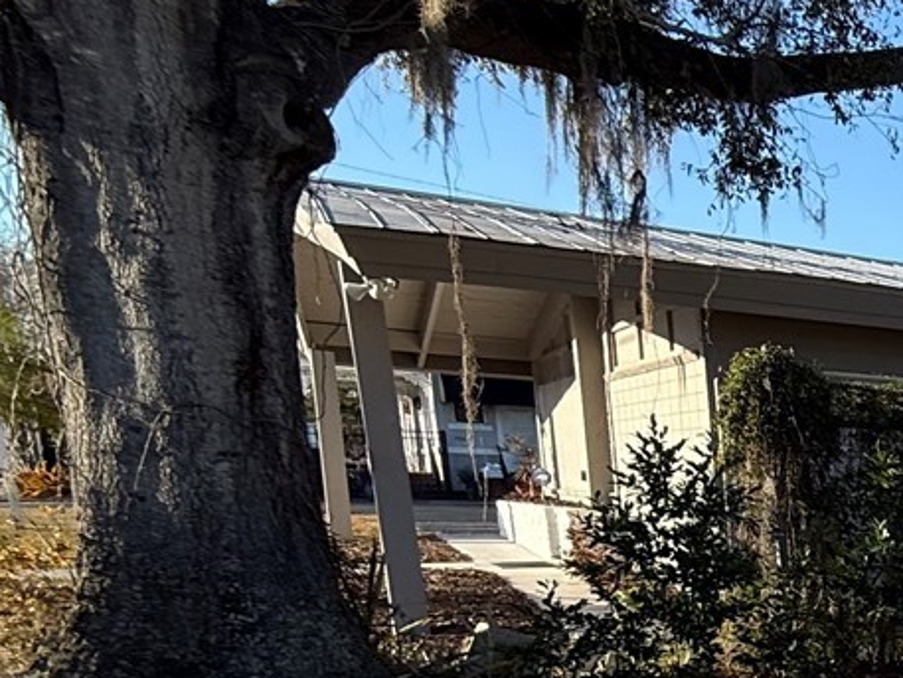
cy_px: 729
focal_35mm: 49
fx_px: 1279
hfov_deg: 23.7
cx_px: 1545
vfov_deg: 27.4
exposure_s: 1/644
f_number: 2.2
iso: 50
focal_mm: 2.22
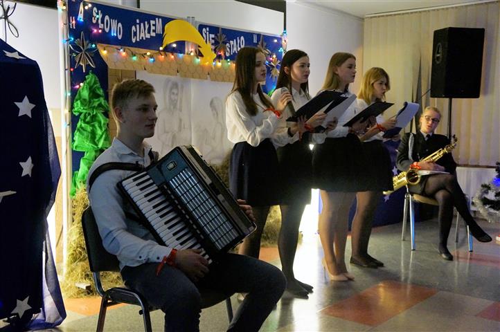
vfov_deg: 30.8
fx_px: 604
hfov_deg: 45.0
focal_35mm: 44
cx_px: 250
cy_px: 166
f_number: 4
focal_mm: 29
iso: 3200
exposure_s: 1/80
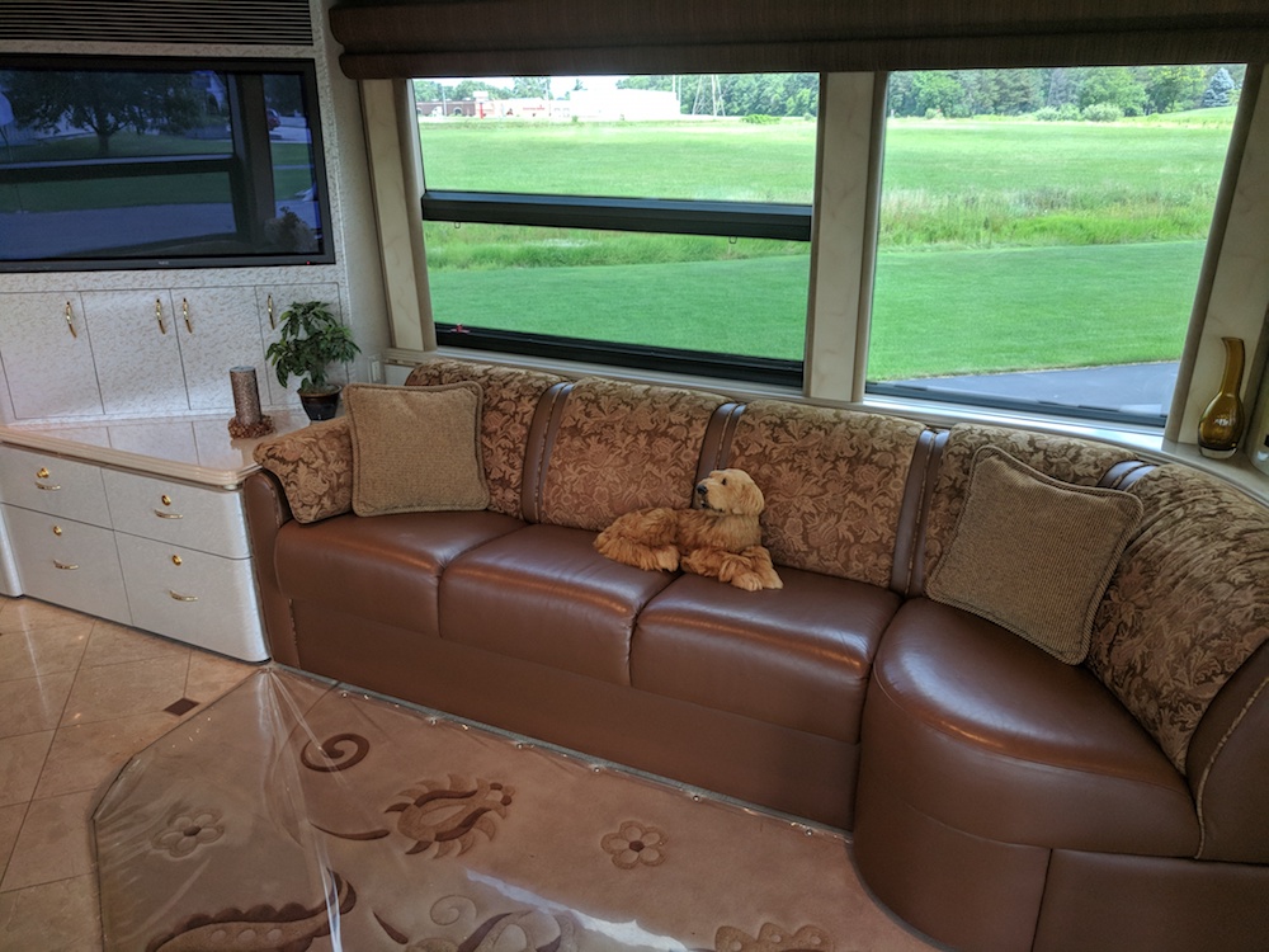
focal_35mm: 26
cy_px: 476
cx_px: 634
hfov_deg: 67.3
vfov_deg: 53.1
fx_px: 953
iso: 251
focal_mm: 4.67
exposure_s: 1/120
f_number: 2
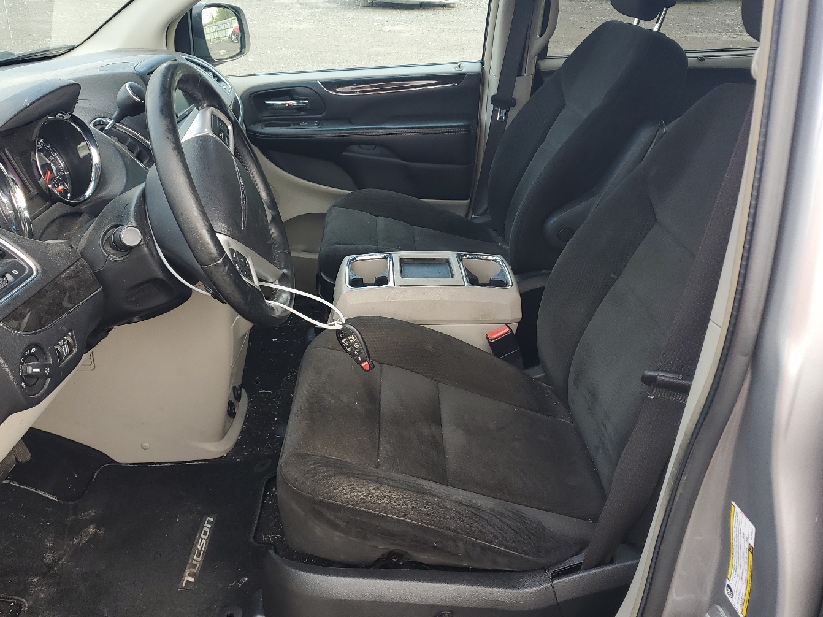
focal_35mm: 31
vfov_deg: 45.4
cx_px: 372
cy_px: 293
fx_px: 737
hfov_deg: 58.3
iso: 50
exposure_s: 1/189
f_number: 1.5
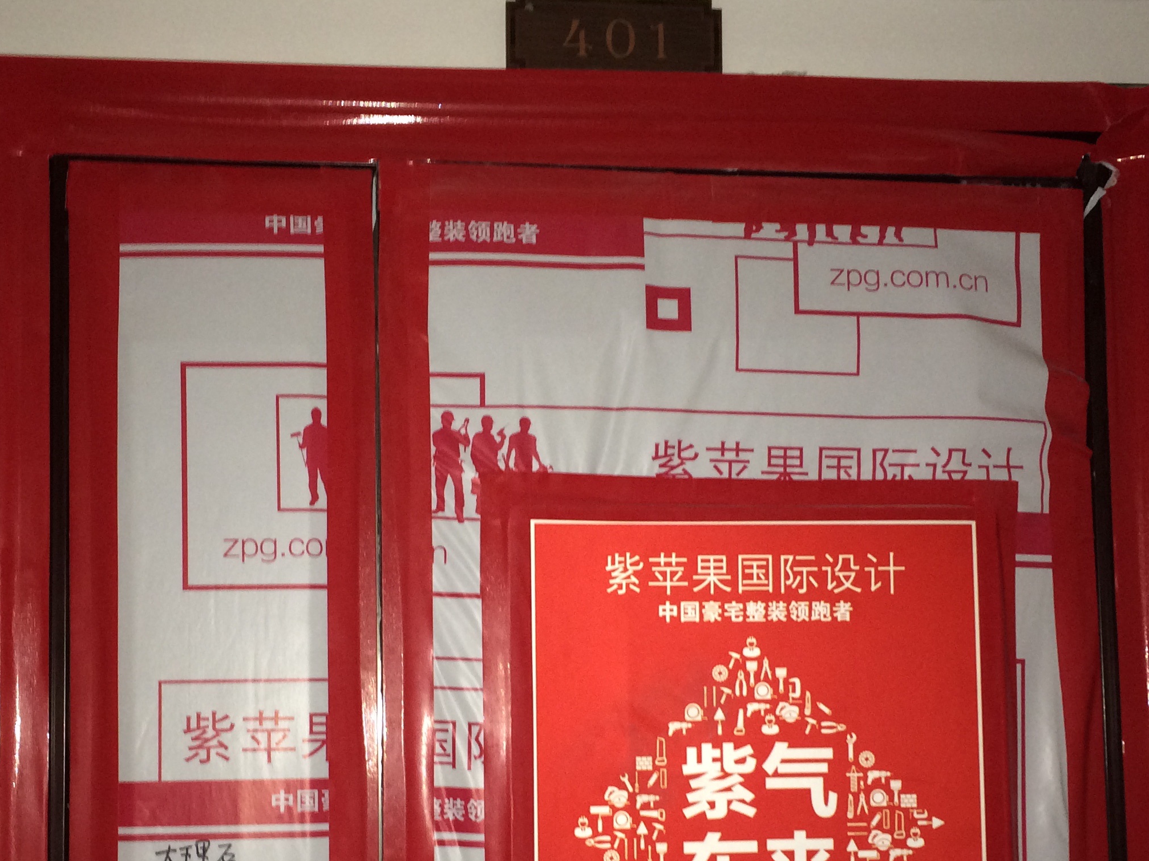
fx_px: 1560
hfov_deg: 40.4
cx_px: 547
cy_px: 616
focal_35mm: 47
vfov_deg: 30.5
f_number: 2.2
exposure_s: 1/16
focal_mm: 4.15
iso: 160
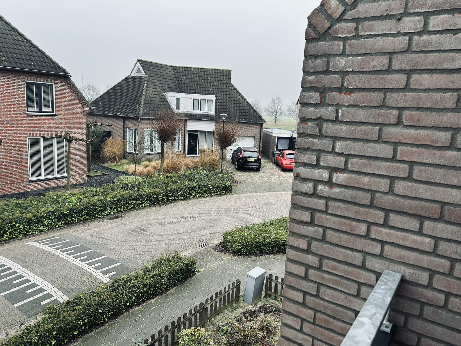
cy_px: 173
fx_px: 346
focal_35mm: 26
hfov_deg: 67.3
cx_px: 230
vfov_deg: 53.1
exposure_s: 1/121
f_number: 1.5
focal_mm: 5.7
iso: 50
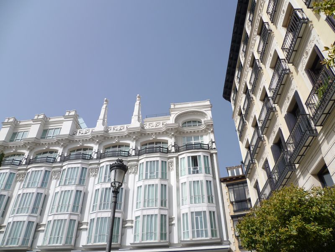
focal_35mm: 28
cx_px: 168
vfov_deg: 49.7
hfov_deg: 63.4
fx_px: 271
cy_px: 126
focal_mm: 5
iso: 80
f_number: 9
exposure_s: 1/160
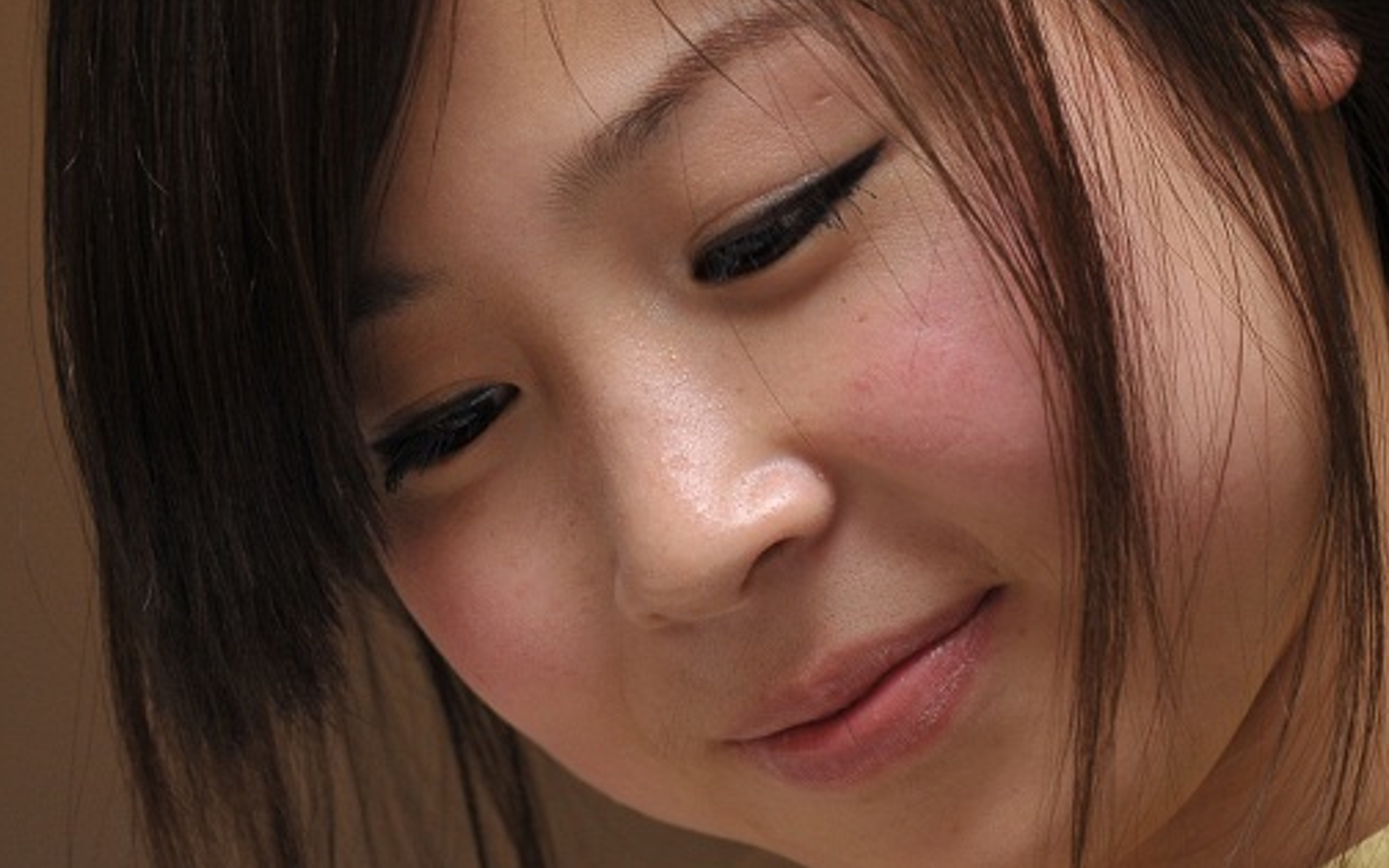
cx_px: 792
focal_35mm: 376
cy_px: 384
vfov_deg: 3.5
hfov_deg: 5.6
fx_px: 14233
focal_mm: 230
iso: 1000
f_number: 6.3
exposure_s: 1/80
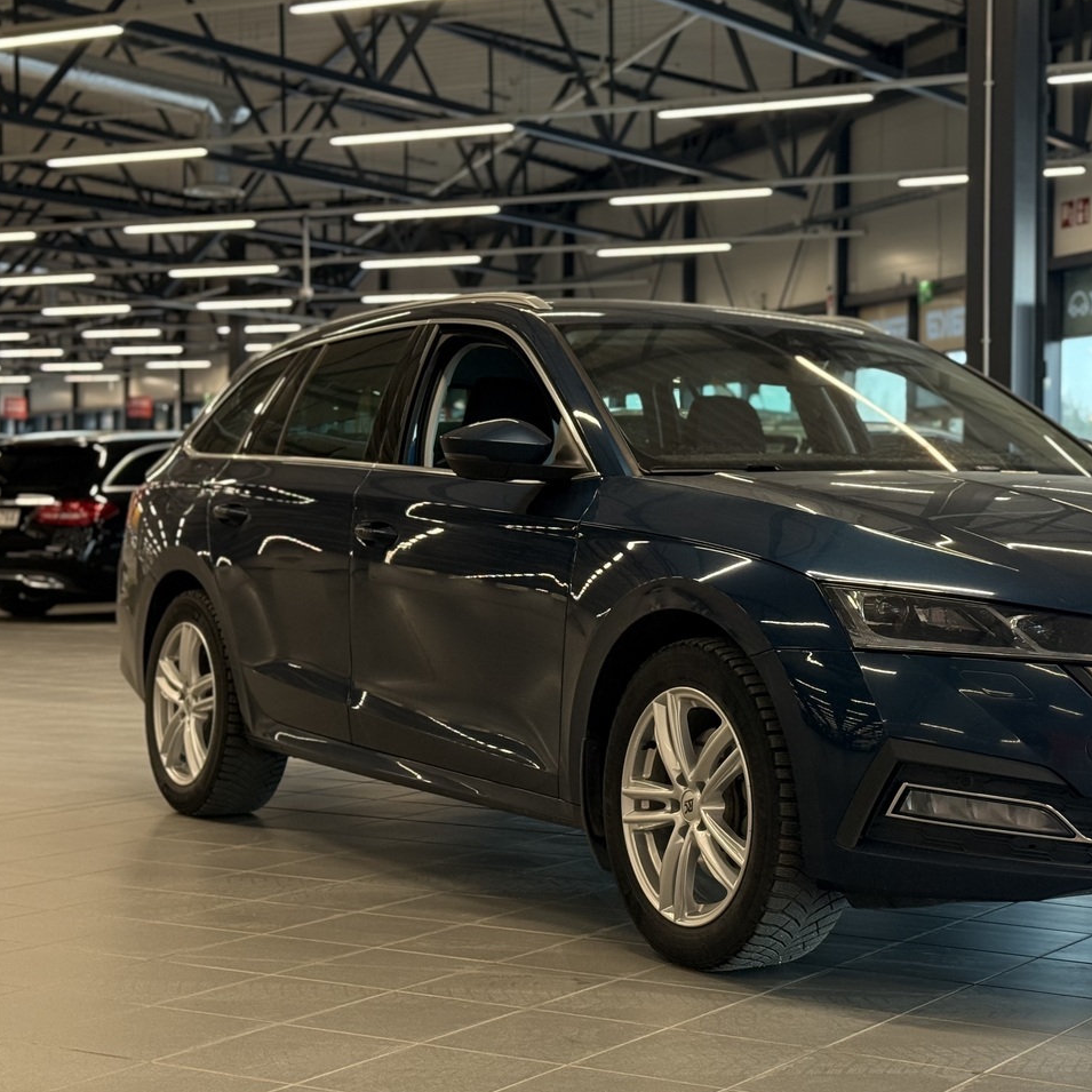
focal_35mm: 64
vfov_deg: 26.9
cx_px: 819
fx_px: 2284
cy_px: 537
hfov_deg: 26.5
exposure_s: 1/158
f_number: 1.78
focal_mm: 6.76
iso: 200
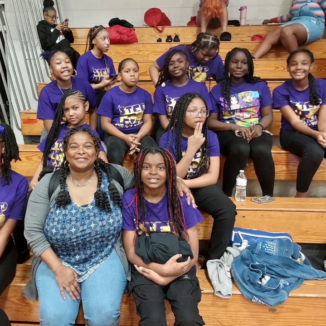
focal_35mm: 34
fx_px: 362
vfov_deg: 48.4
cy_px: 161
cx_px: 110
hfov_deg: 47.7
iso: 400
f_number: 1.8
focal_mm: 4
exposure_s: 1/60
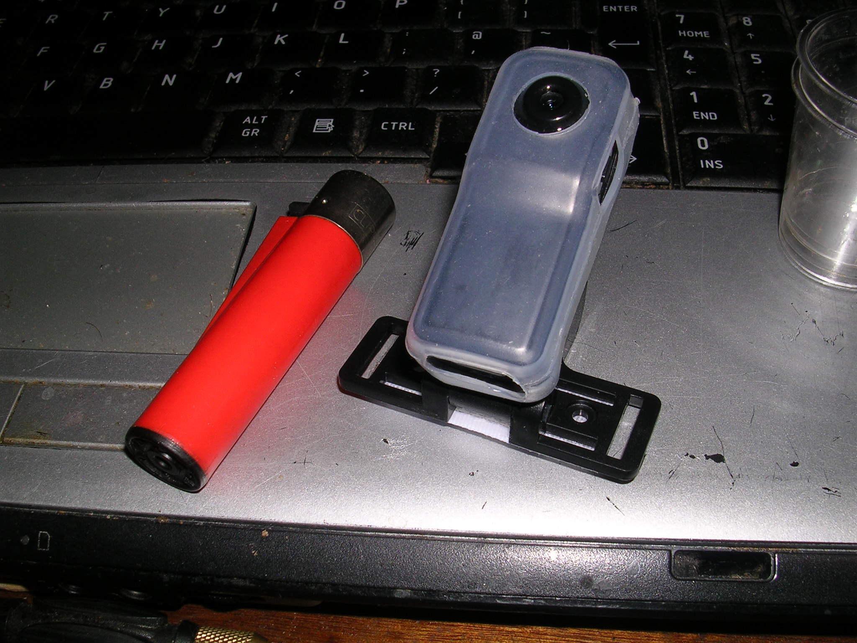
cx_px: 428
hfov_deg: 49.0
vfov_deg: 37.7
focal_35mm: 38
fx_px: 941
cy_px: 322
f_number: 5.6
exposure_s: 1/60.1
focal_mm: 5.8
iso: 50
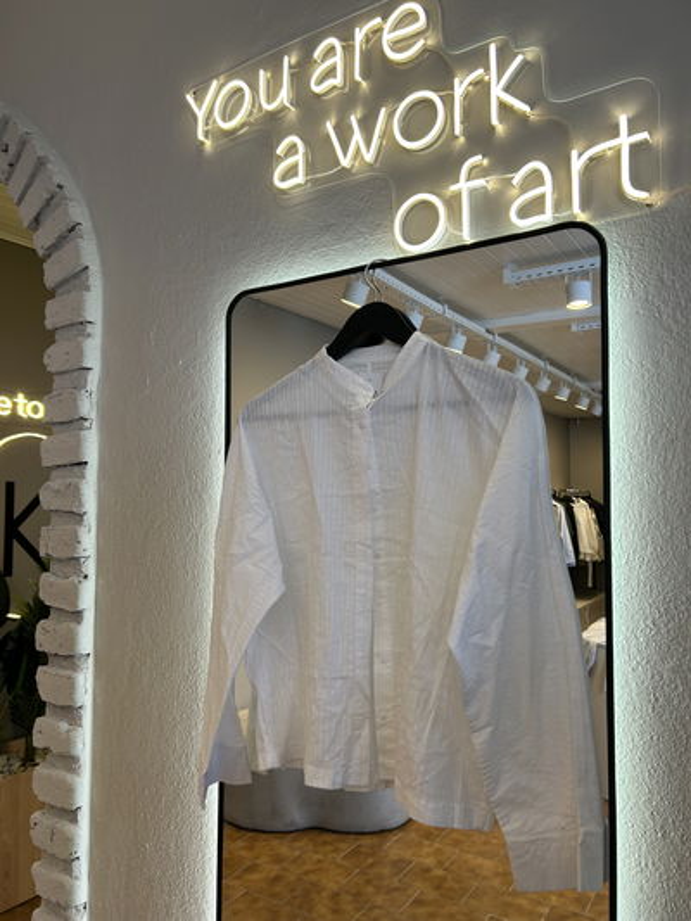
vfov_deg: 67.3
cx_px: 346
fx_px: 692
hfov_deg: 53.1
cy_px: 460
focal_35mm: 26
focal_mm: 5.7
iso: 40
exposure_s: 1/100
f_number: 1.5
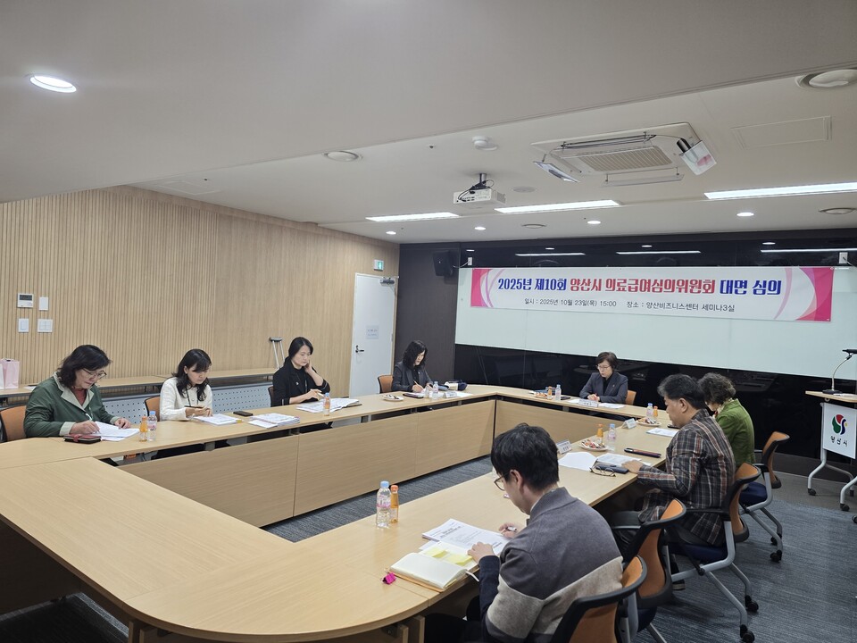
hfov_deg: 73.9
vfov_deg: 58.9
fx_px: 569
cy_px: 322
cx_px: 428
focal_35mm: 23
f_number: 1.7
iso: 160
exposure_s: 1/120
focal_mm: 6.3
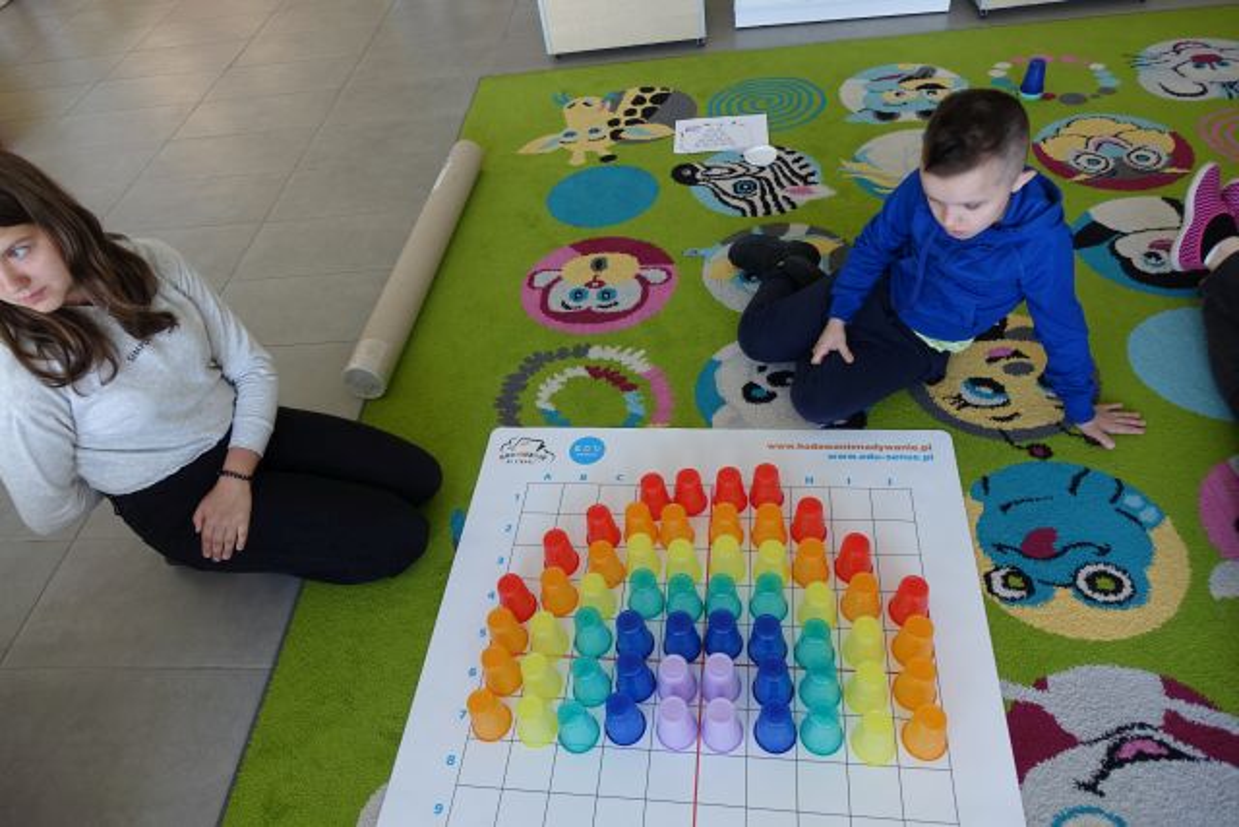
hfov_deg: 73.7
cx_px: 620
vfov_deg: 53.2
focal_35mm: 24
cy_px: 414
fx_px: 826
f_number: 2.8
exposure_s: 1/30
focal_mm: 8.8
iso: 125
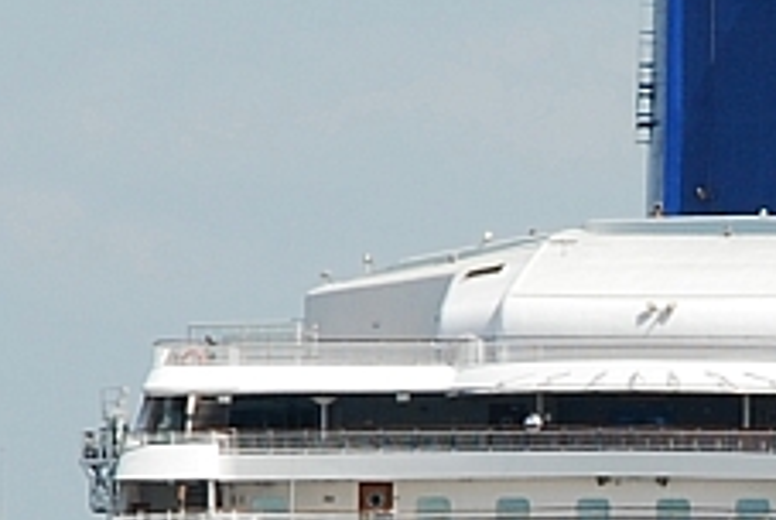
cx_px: 650
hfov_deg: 2.3
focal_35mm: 915
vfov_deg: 1.5
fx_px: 19754
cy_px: 652
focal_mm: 135
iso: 125
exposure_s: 1/250
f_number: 10
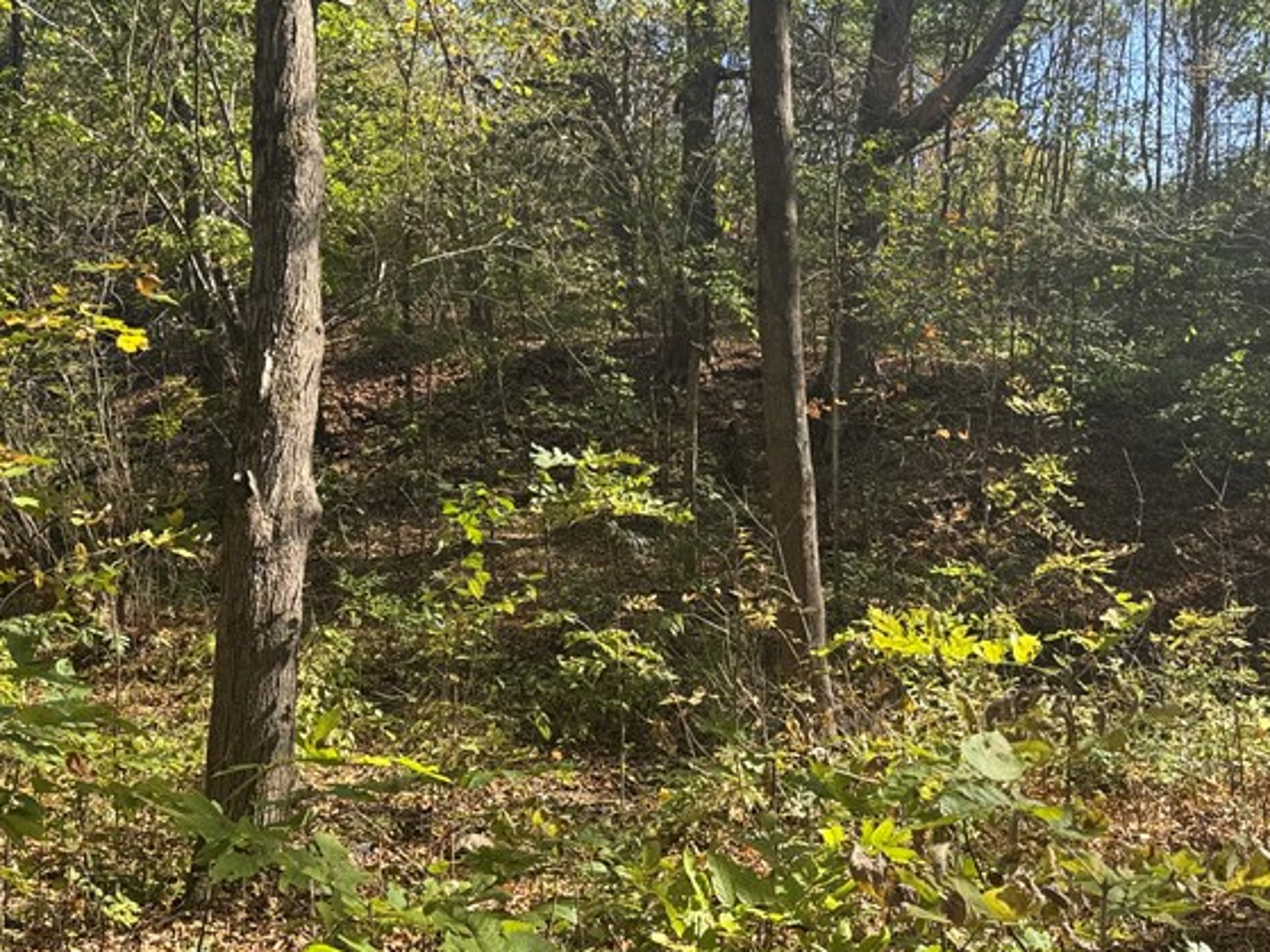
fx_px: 1614
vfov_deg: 32.9
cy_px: 491
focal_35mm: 44
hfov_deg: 42.3
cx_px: 859
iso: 80
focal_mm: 6.76
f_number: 1.78
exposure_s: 1/1026
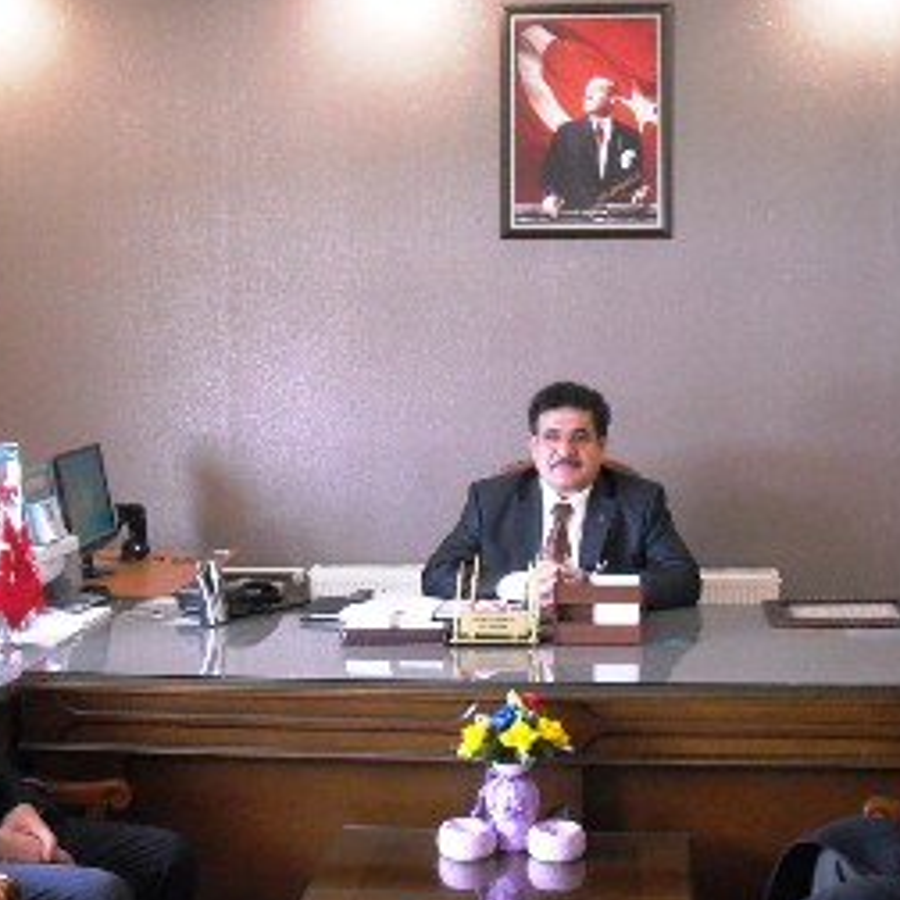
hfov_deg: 31.1
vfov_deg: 31.0
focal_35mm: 55
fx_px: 1618
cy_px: 514
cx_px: 457
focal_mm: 5.7
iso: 400
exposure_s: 1/42
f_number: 2.8
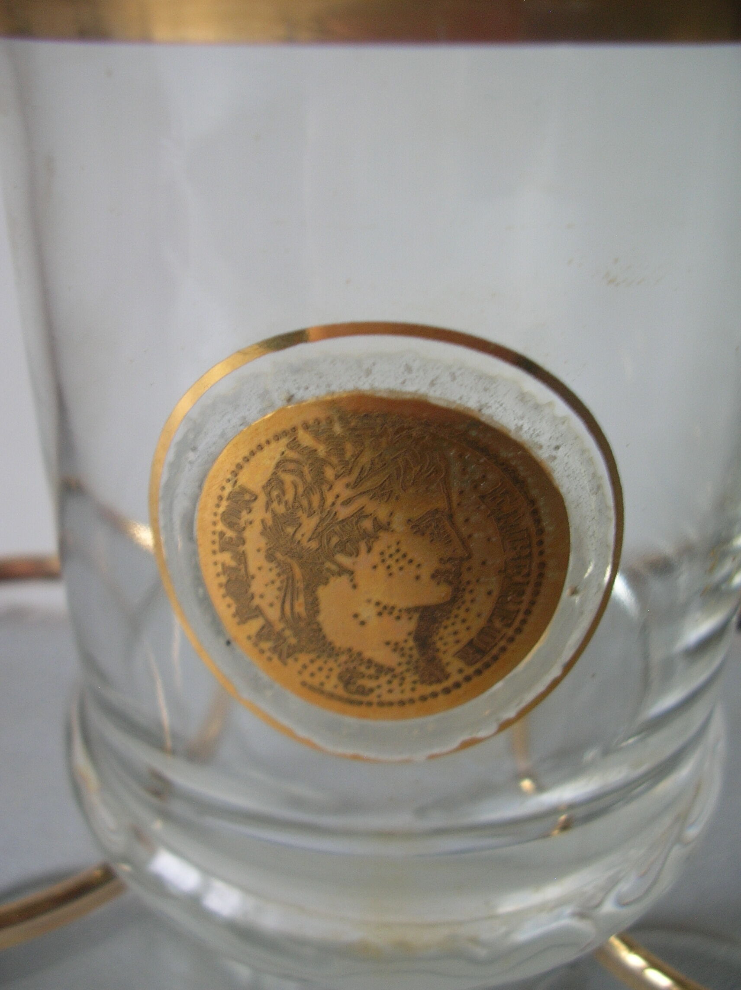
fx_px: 1000
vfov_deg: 52.7
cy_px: 495
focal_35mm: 35
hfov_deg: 40.6
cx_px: 370
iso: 55
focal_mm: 5.8
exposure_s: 1/5.8
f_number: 2.8
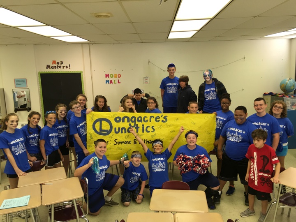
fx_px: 248
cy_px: 111
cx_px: 148
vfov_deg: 48.2
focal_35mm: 29
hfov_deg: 61.7
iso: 64
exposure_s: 1/30
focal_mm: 4.15
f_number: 2.2
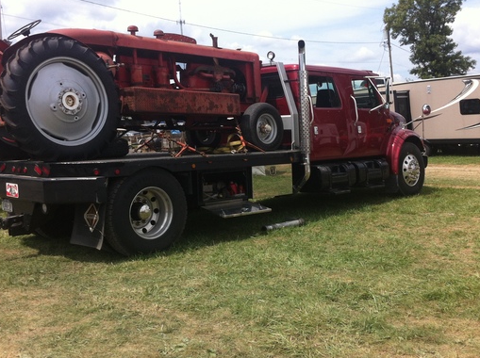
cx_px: 242
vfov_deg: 32.7
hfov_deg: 43.0
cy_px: 155
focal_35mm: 44
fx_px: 609
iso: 80
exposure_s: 1/1257
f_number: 2.8
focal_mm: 3.85
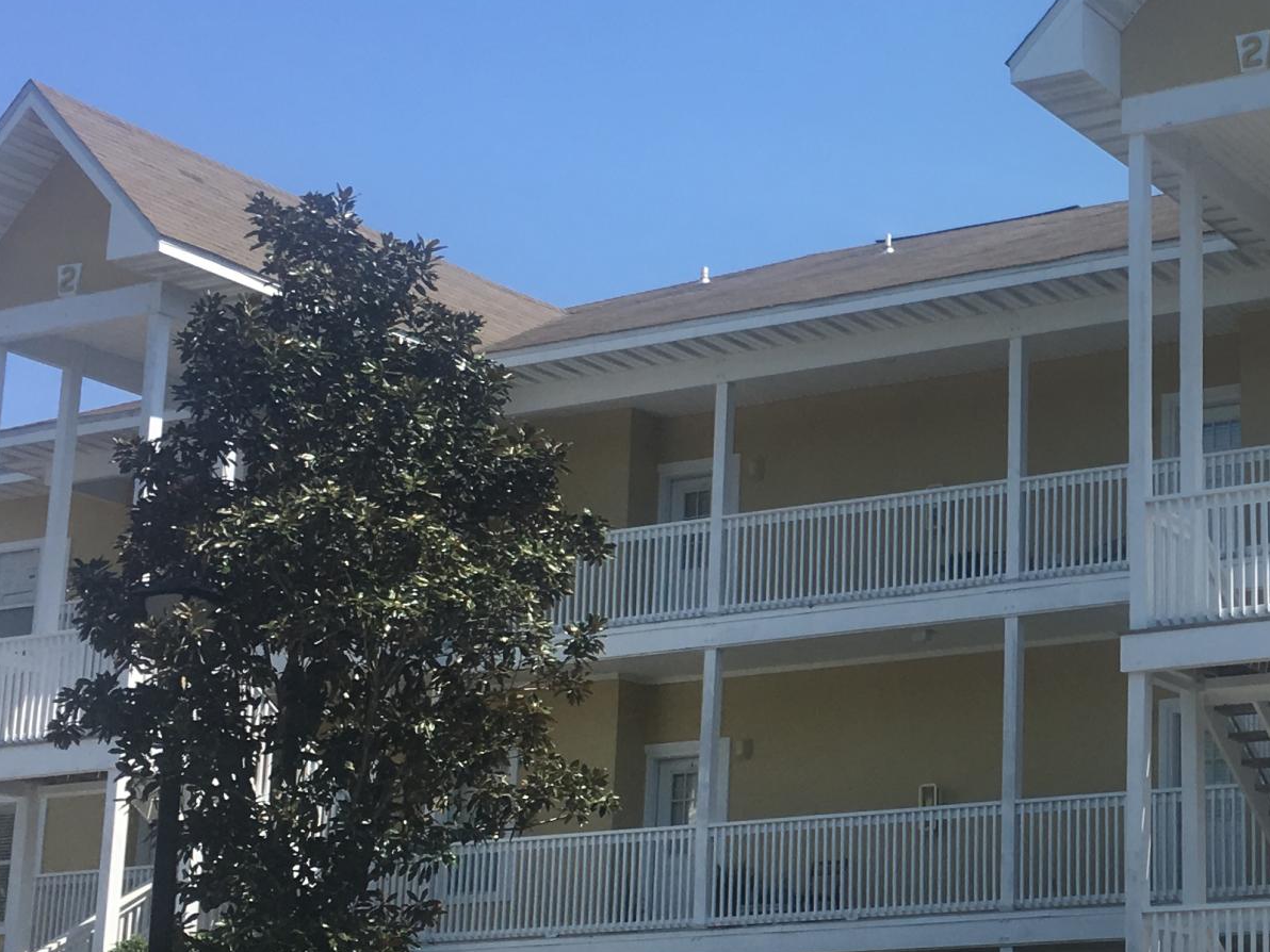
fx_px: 2678
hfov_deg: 25.5
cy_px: 576
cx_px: 1237
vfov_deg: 20.1
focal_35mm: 73
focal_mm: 4.15
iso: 25
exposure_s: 1/999
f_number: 2.2
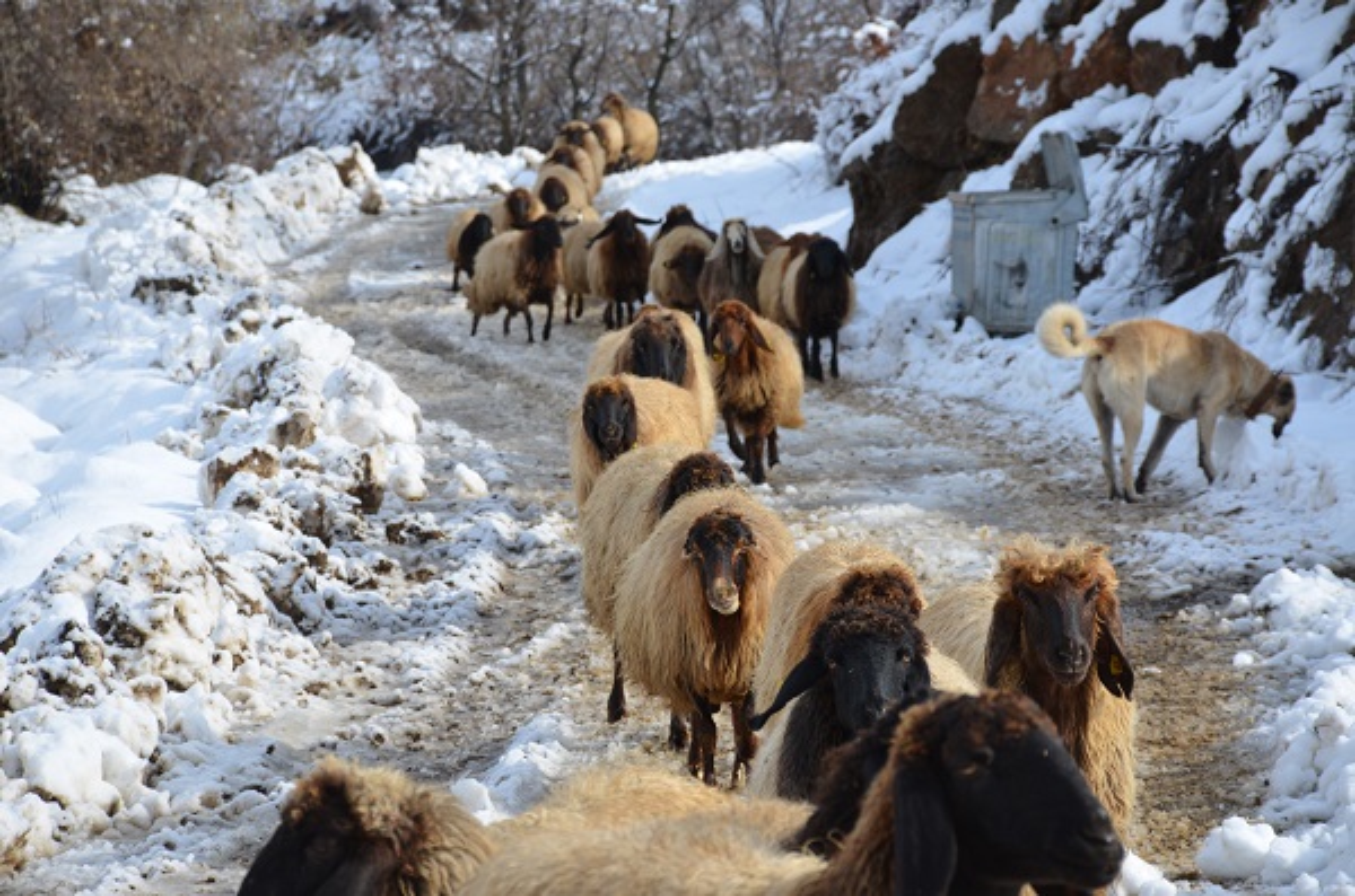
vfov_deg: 8.7
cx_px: 678
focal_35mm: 158
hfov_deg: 13.1
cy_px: 448
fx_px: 5914
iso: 100
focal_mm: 105
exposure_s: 1/250
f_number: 8
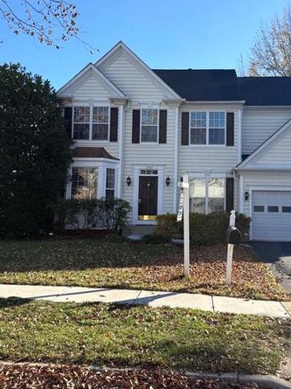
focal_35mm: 36
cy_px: 176
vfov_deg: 51.3
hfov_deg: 39.4
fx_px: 404
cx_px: 179
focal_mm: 6.76
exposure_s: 1/2525
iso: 80
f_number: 1.78
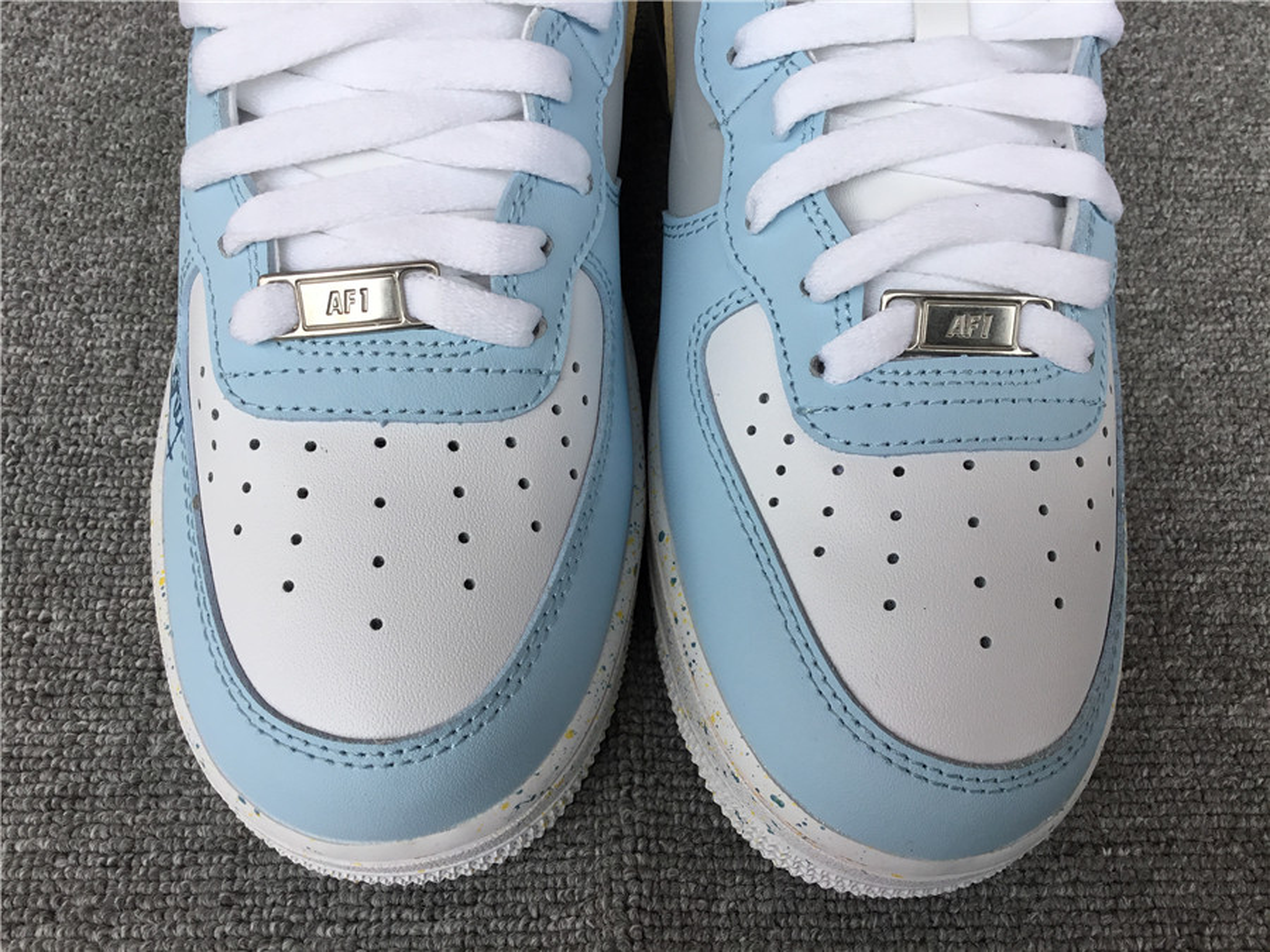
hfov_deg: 58.4
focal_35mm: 31
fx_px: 1137
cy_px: 476
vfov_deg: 45.4
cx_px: 635
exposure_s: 1/190
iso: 25
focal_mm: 3.3
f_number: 2.4
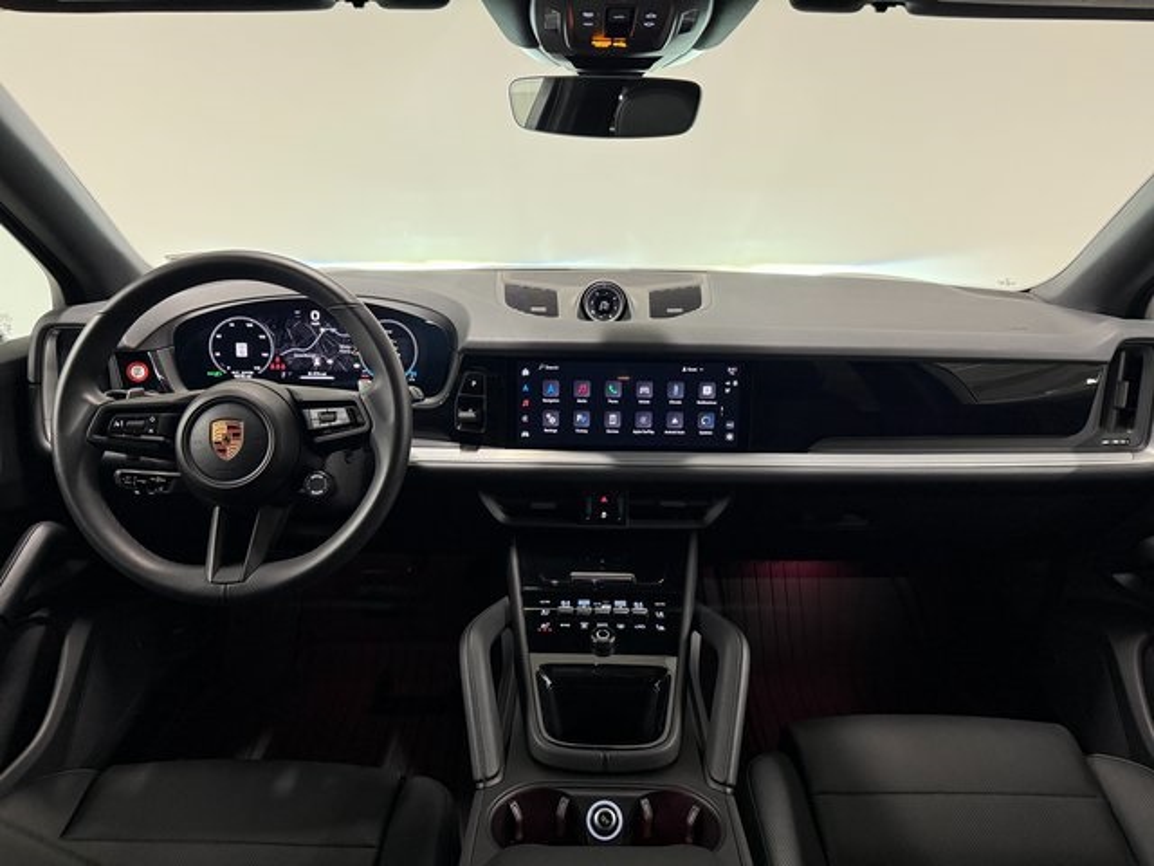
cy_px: 433
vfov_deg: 56.8
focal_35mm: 24
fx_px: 800
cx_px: 577
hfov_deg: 71.6
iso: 400
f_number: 1.78
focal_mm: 6.76
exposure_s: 1/54
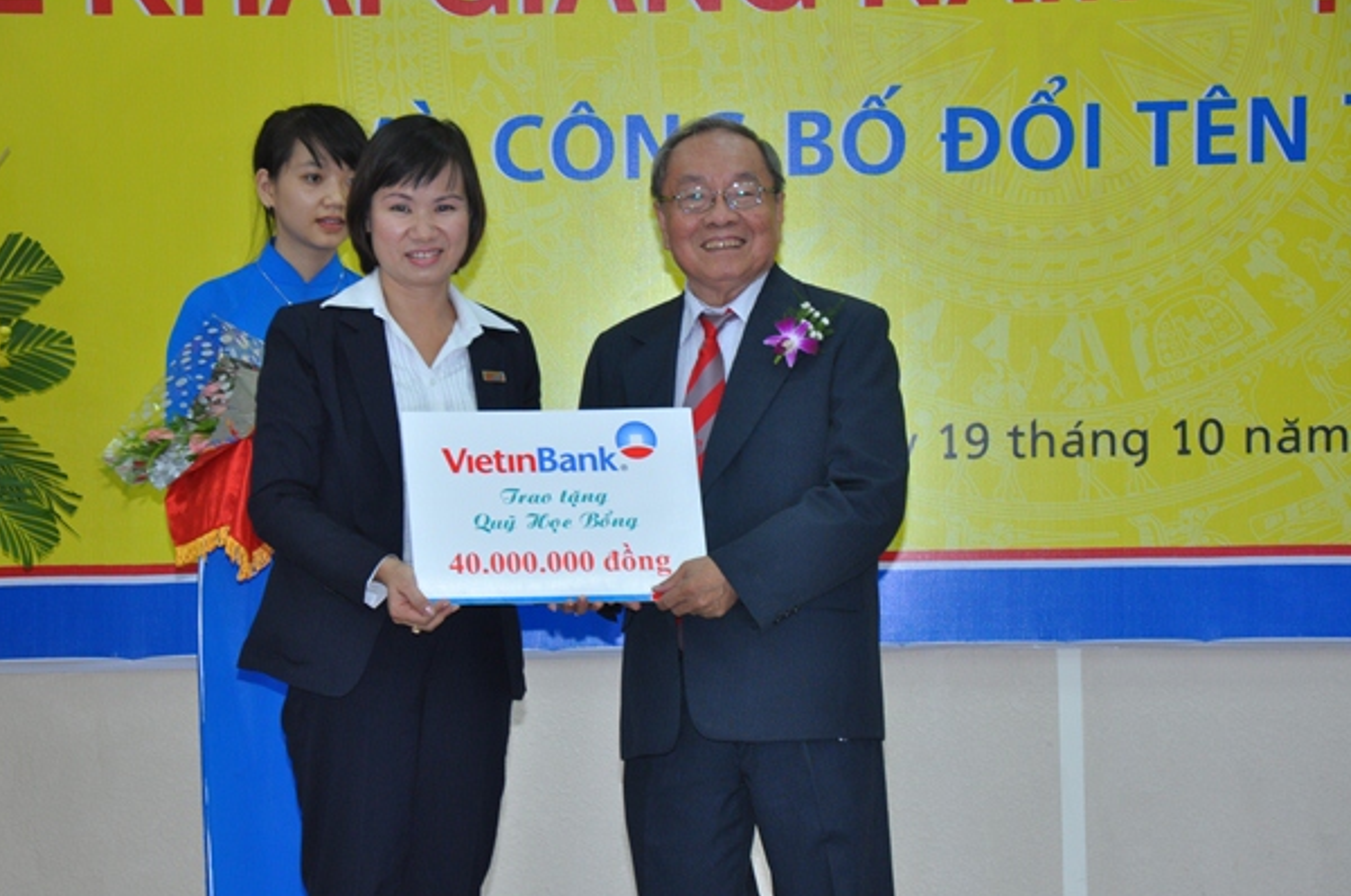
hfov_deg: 16.0
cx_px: 639
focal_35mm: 128
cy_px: 463
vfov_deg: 10.7
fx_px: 4796
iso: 640
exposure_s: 1/80
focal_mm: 80
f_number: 5.3
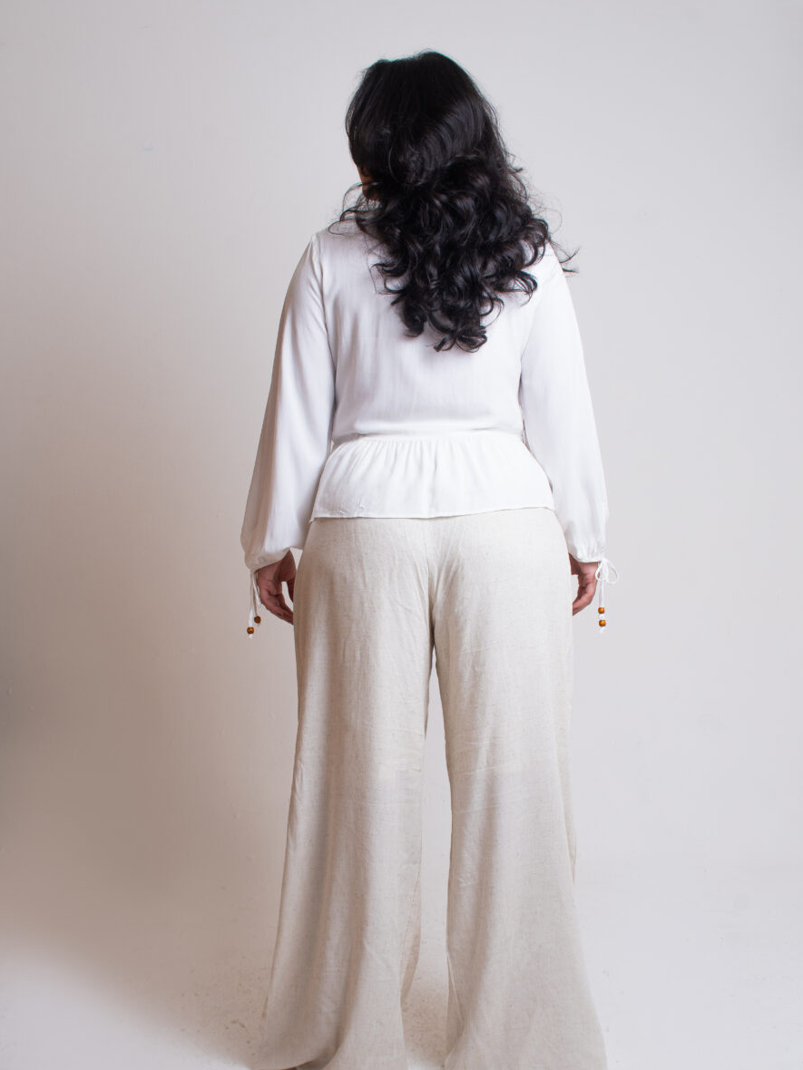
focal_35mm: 44
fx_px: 1361
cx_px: 407
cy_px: 570
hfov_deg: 32.9
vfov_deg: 42.9
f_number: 9
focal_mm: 27
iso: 100
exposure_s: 1/160
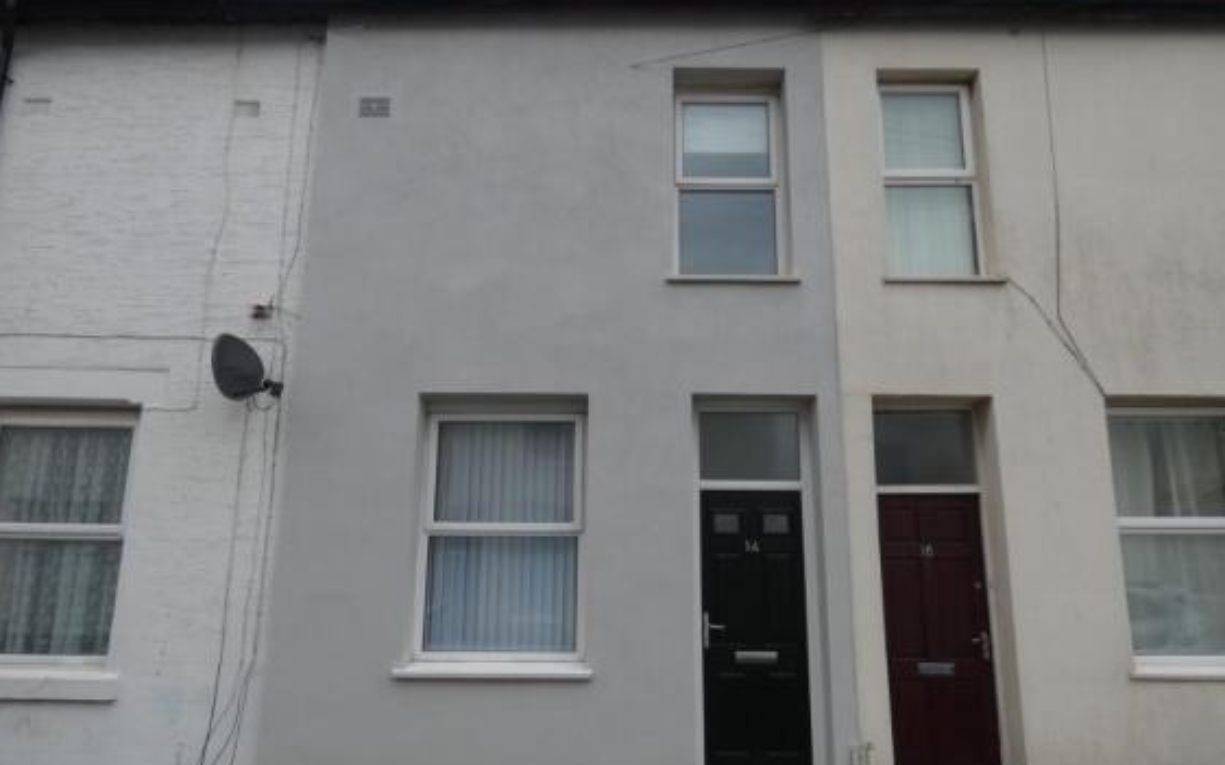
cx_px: 614
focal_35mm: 22
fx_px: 734
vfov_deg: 54.9
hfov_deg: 79.7
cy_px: 420
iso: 80
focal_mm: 3.6
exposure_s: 1/250
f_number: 2.8
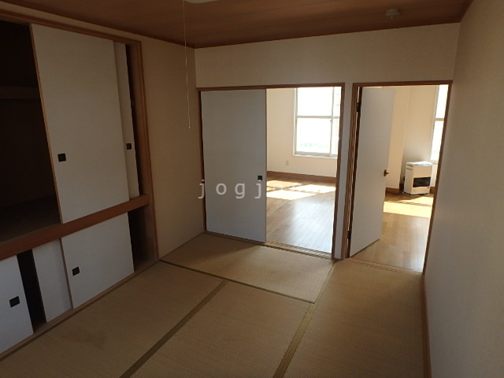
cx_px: 252
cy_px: 189
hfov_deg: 79.0
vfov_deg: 63.4
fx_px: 306
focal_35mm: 21
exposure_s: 1/80
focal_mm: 3.7
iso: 125
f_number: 3.5
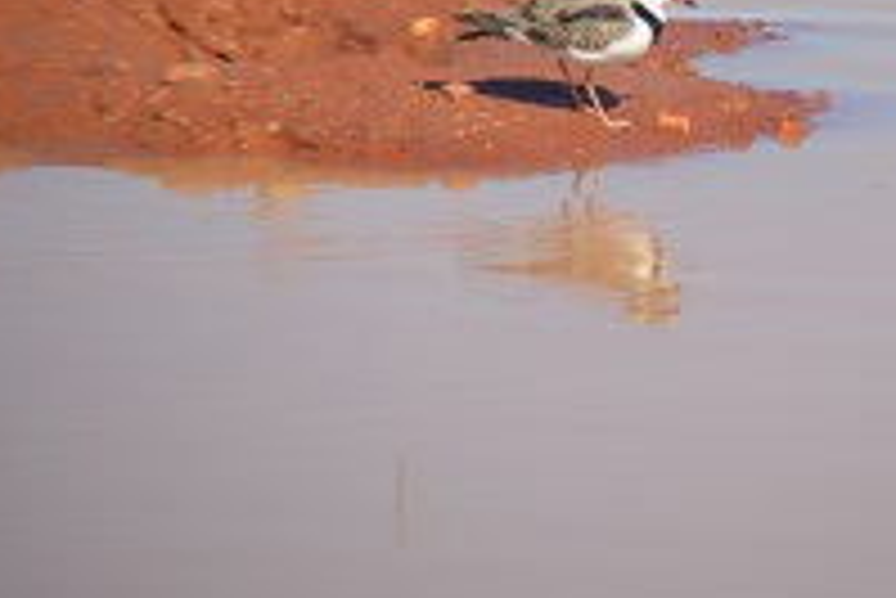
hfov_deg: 2.7
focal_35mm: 752
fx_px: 18729
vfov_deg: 1.8
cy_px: 2
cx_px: 725
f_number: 6.3
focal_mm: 200
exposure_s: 1/1600
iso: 400
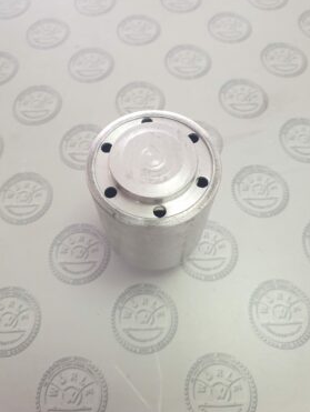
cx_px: 149
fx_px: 334
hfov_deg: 49.8
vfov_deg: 63.3
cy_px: 191
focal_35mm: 28
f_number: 2.4
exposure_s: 1/33
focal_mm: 4.3
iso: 320
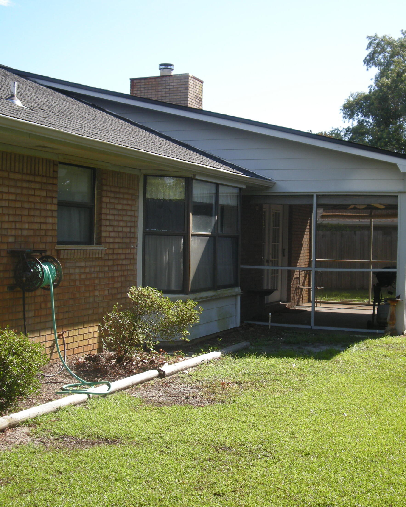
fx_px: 736
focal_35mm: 49
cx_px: 223
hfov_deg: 30.8
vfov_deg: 38.0
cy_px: 253
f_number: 2.8
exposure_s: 1/430
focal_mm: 7.9
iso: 64
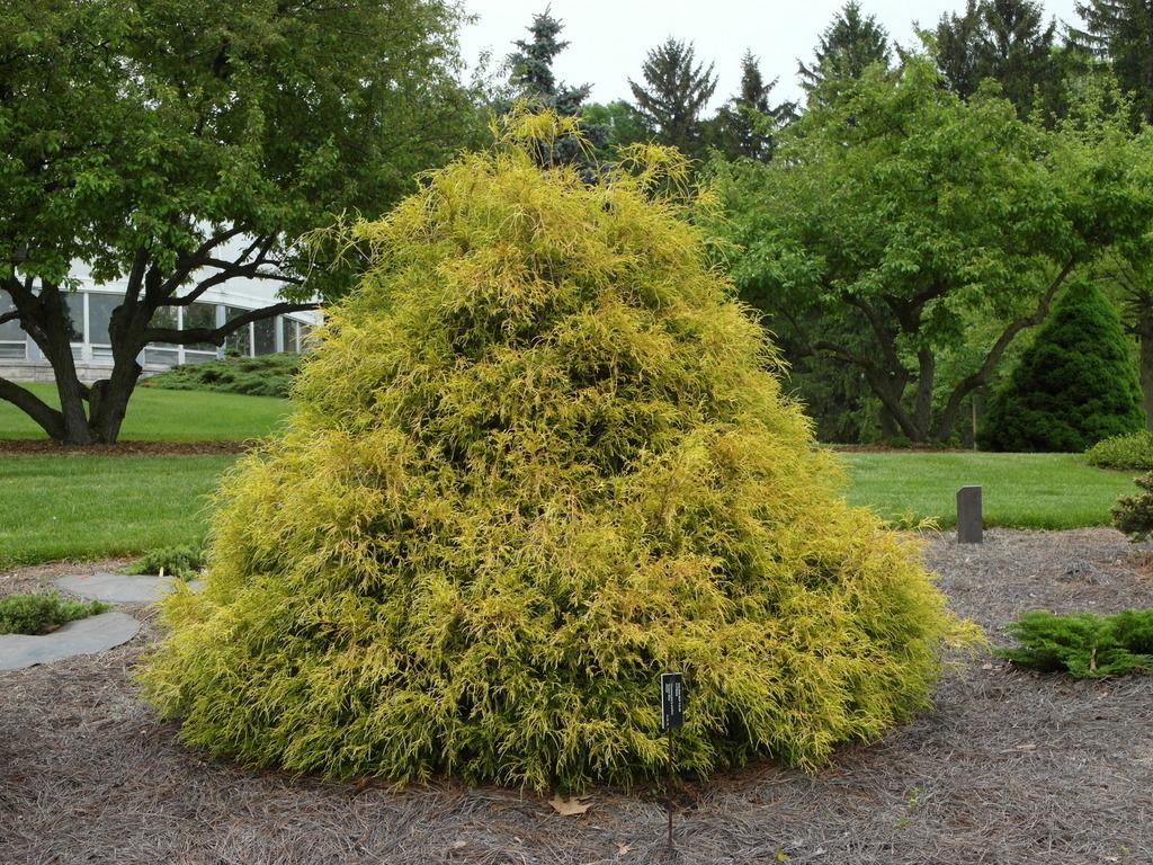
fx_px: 1632
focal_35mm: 49
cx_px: 576
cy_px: 432
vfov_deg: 29.7
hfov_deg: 38.9
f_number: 4.6
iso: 80
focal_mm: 10.6
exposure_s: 1/180
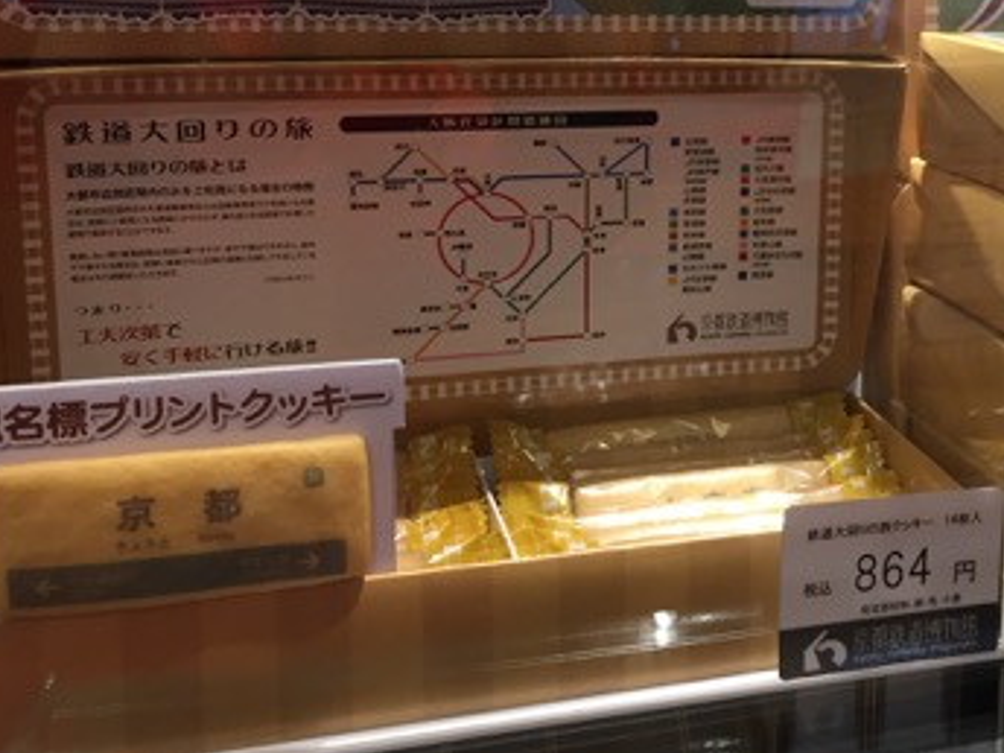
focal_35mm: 54
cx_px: 820
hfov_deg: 34.3
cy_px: 190
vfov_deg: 26.7
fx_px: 1566
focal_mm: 4.15
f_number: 2.2
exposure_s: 1/30
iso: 64
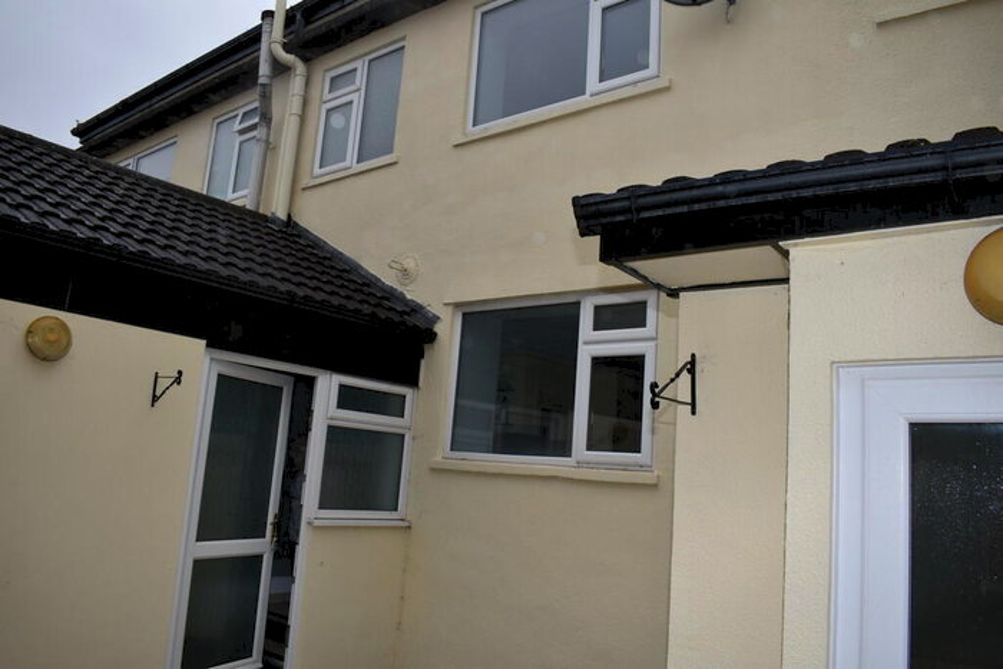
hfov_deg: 67.4
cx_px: 502
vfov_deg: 47.9
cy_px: 334
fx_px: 752
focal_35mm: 27
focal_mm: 18
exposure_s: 1/200
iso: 110
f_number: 5
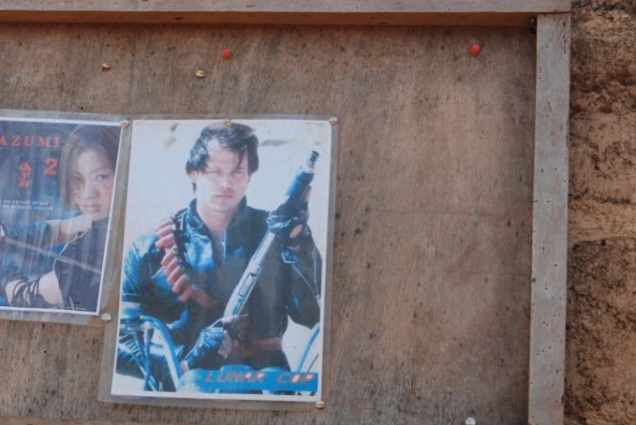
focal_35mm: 95
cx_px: 197
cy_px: 200
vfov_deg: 14.4
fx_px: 1680
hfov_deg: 21.3
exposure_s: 1/400
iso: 500
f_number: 10
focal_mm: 42
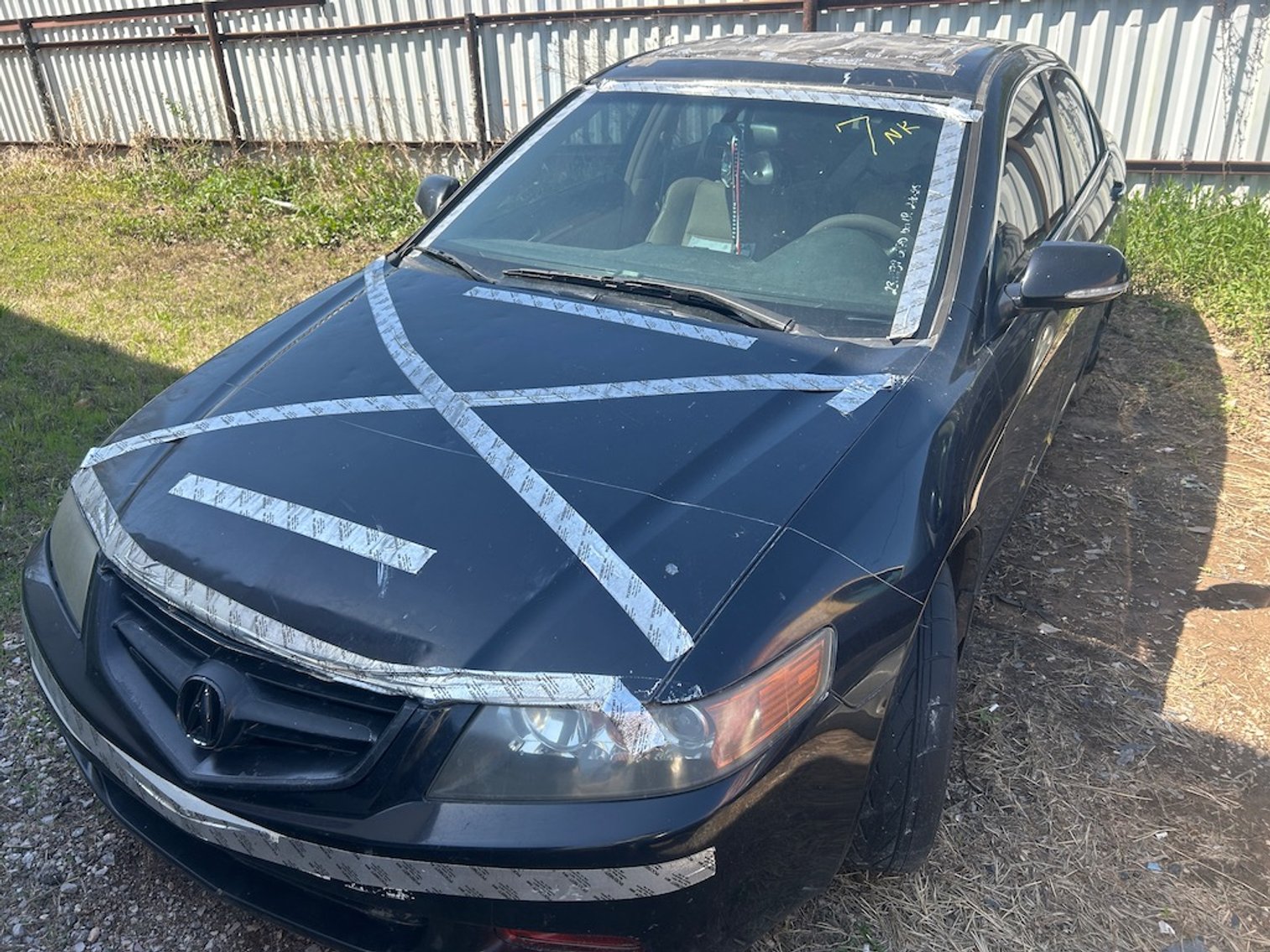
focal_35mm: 26
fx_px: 954
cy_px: 476
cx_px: 635
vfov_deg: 53.1
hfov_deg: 67.3
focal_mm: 5.7
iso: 50
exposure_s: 1/957
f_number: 1.5
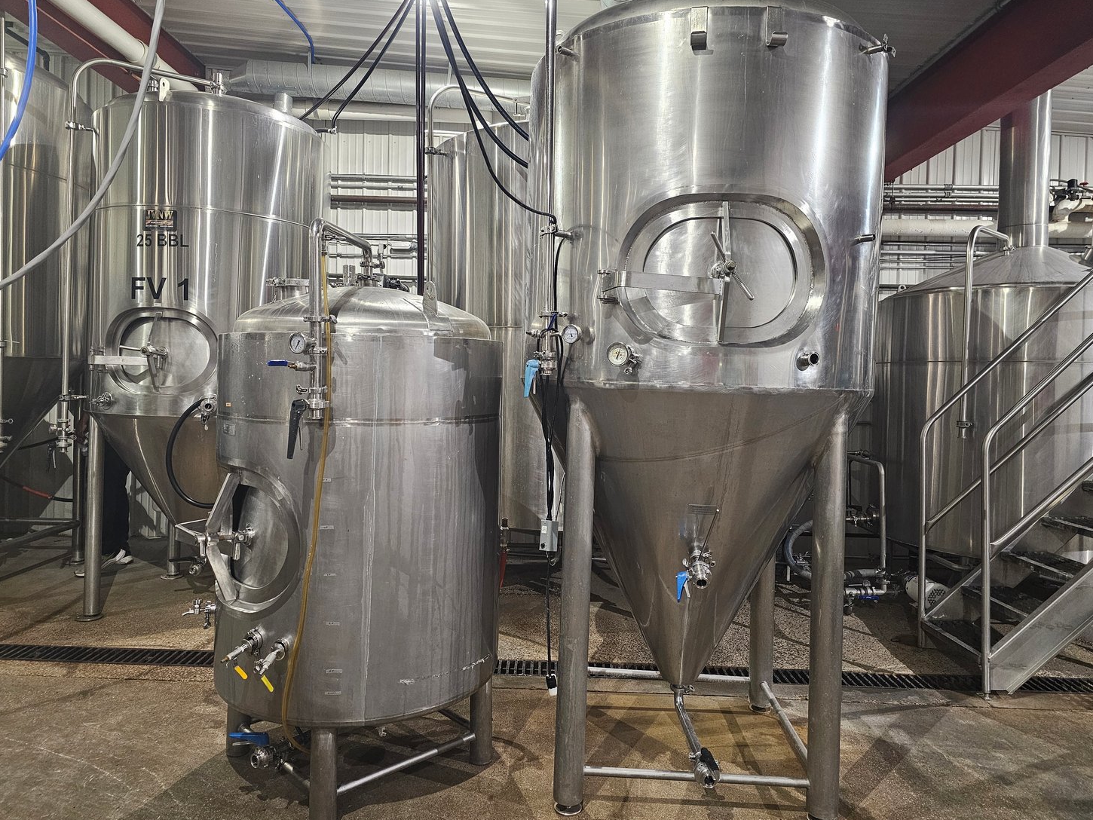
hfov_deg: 71.6
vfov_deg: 56.8
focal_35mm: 24
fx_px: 758
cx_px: 533
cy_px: 401
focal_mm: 6.3
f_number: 1.7
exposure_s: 1/40
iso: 640
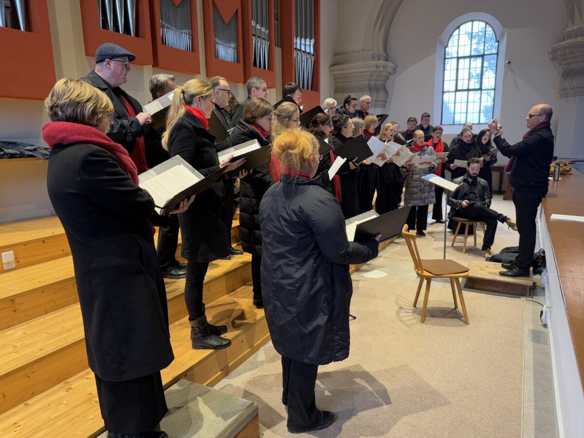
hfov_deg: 71.6
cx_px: 292
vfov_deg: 56.8
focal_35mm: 24
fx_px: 405
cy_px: 219
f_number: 1.78
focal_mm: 6.76
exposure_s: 1/60
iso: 250
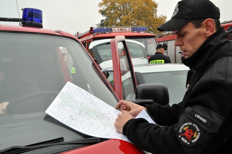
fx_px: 280
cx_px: 116
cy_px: 77
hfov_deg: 45.0
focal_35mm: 44
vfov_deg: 30.8
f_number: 14
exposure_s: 1/50
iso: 400
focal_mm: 29
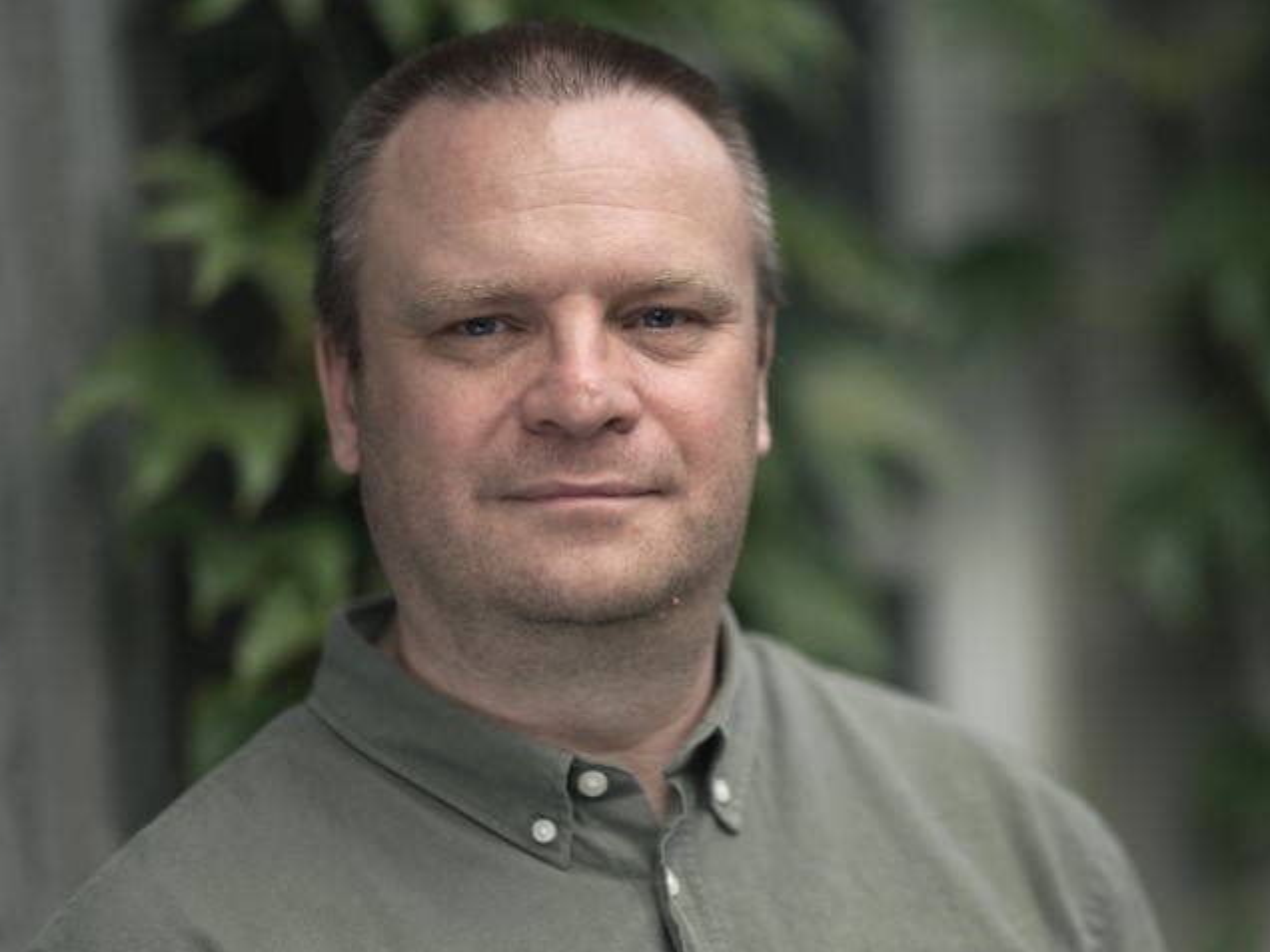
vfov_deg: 10.1
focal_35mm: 147
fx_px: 5393
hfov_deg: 13.4
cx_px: 687
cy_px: 477
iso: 200
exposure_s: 1/3200
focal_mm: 135
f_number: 1.8
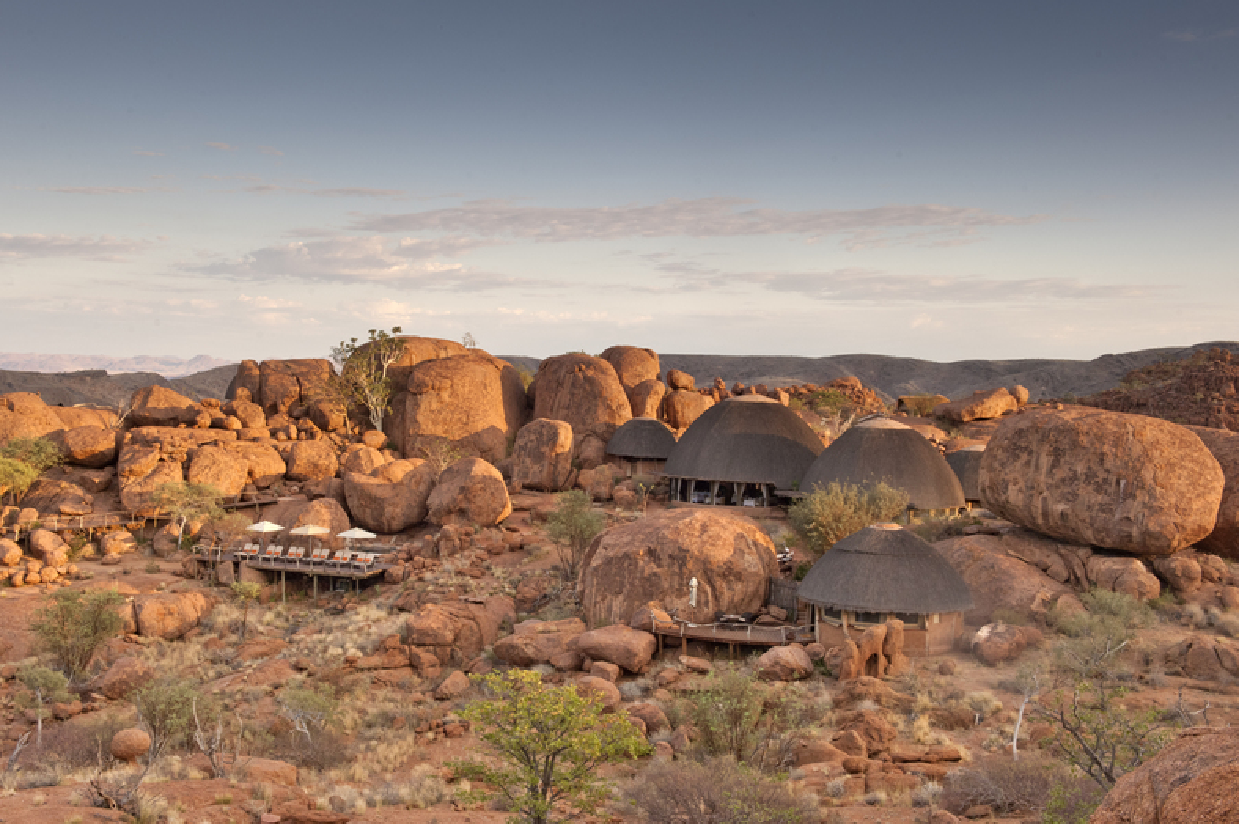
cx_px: 577
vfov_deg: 32.6
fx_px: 1410
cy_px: 411
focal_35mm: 41
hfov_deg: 47.4
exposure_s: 1/160
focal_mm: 38
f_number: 14
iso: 500
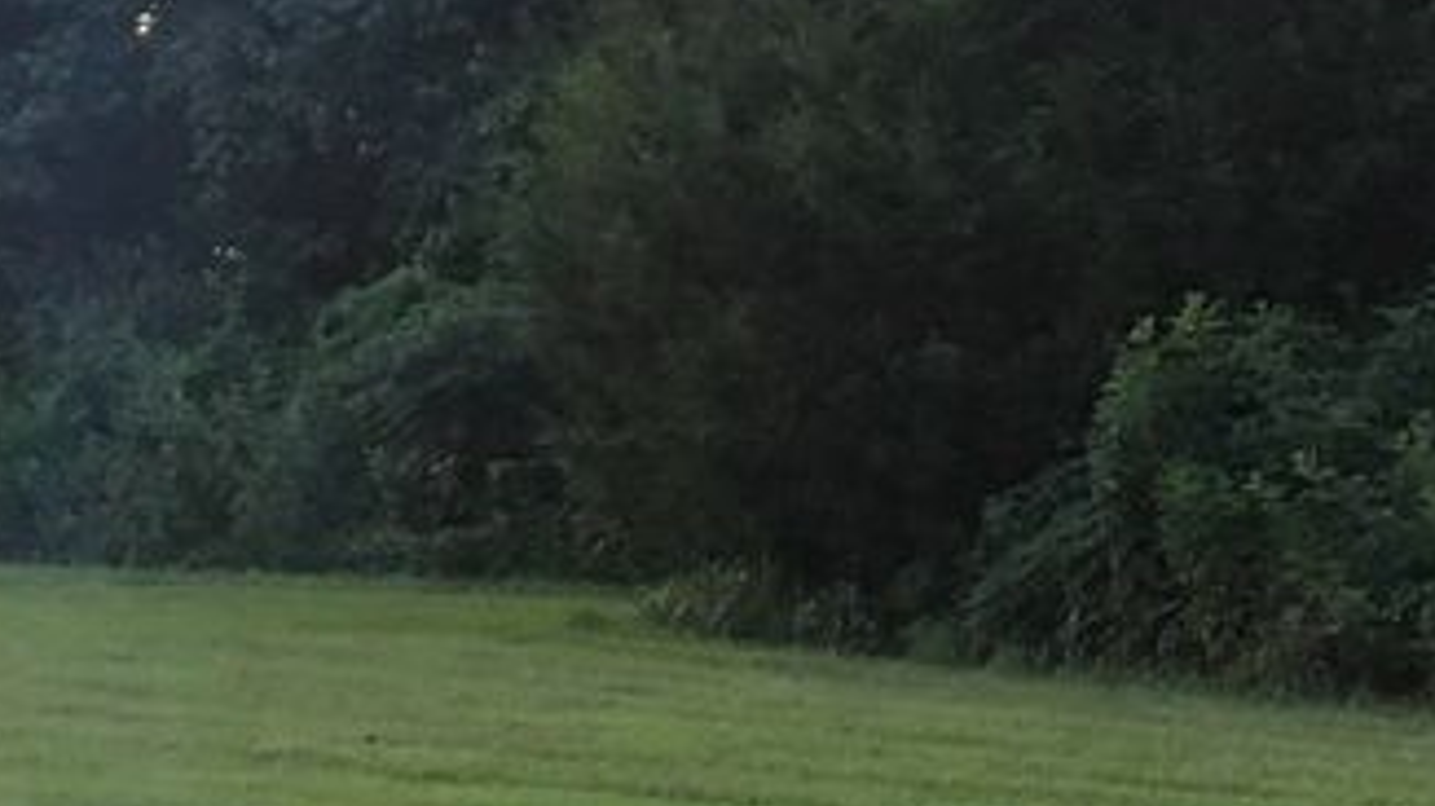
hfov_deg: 16.1
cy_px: 1079
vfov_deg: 9.6
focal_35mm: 124
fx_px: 4716
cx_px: -599
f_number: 2.2
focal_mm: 4.15
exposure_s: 1/30
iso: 100
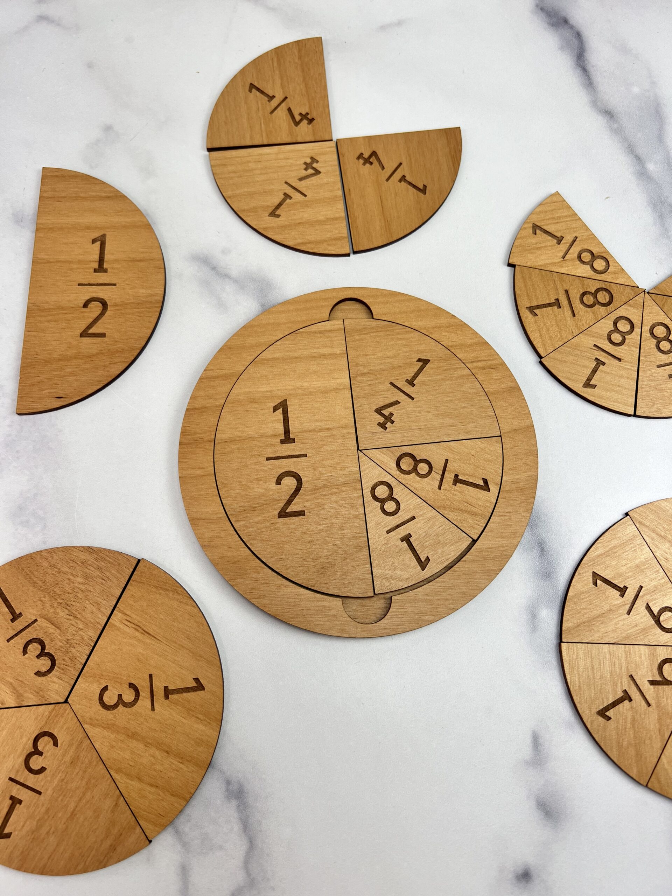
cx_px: 336
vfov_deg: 67.3
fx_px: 673
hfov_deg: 53.1
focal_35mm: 26
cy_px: 448
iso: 50
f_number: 1.5
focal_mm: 5.7
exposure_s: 1/572
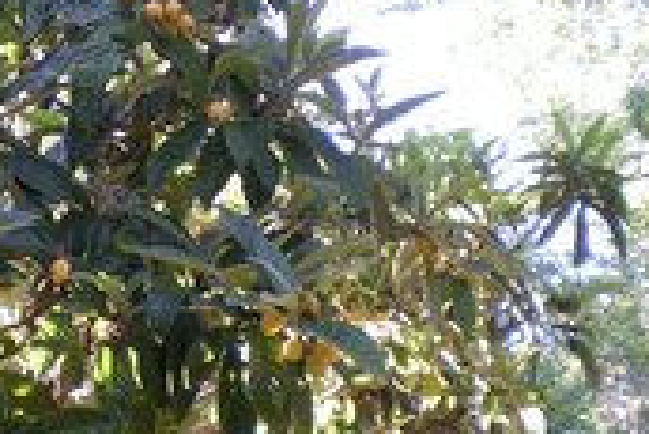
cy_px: 215
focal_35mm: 92
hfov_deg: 21.3
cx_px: -8
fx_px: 1660
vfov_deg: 14.9
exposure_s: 1/52.4
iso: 85
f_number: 3.1
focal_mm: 6.3
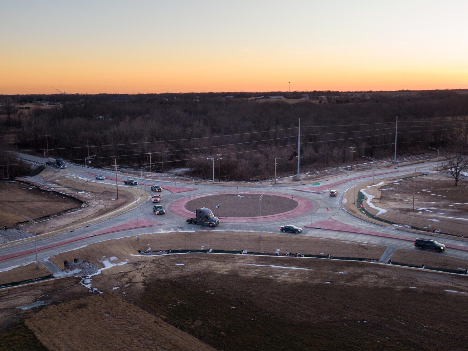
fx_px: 500
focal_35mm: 37
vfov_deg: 38.6
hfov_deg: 50.2
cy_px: 176
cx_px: 234
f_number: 3.4
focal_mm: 6.35
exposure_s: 1/60
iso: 100
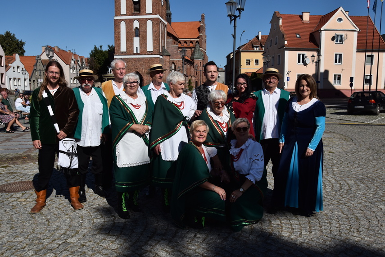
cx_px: 192
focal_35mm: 33
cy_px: 128
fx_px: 353
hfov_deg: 57.2
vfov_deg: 40.0
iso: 100
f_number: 8
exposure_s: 1/2000
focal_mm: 22
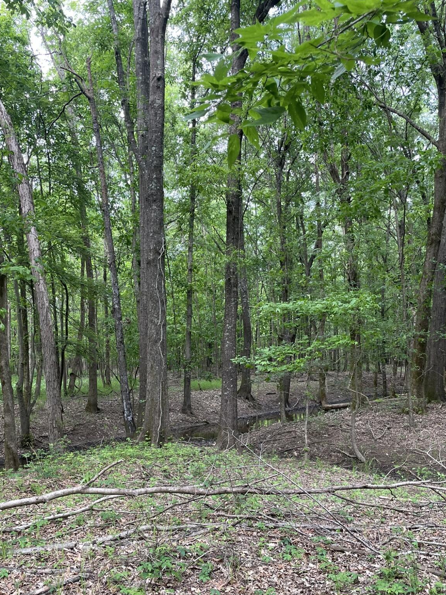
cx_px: 197
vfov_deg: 53.5
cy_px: 364
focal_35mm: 34
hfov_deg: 41.7
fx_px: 584
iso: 80
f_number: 1.6
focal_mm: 4.2
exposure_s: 1/121
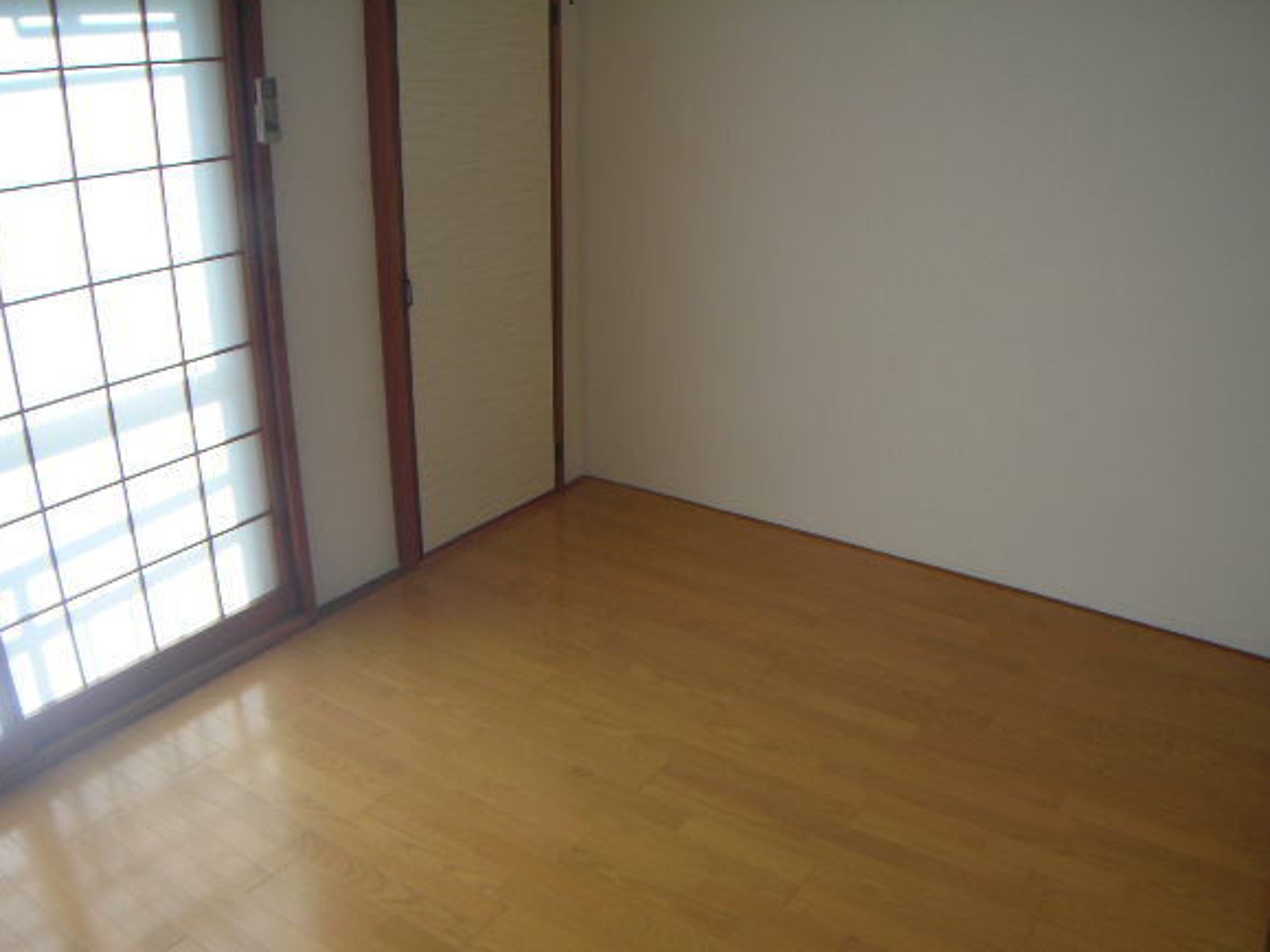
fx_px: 1541
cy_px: 513
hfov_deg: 44.8
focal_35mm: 42
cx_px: 656
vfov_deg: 34.3
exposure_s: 1/80.3
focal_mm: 6.3
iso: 50
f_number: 3.2
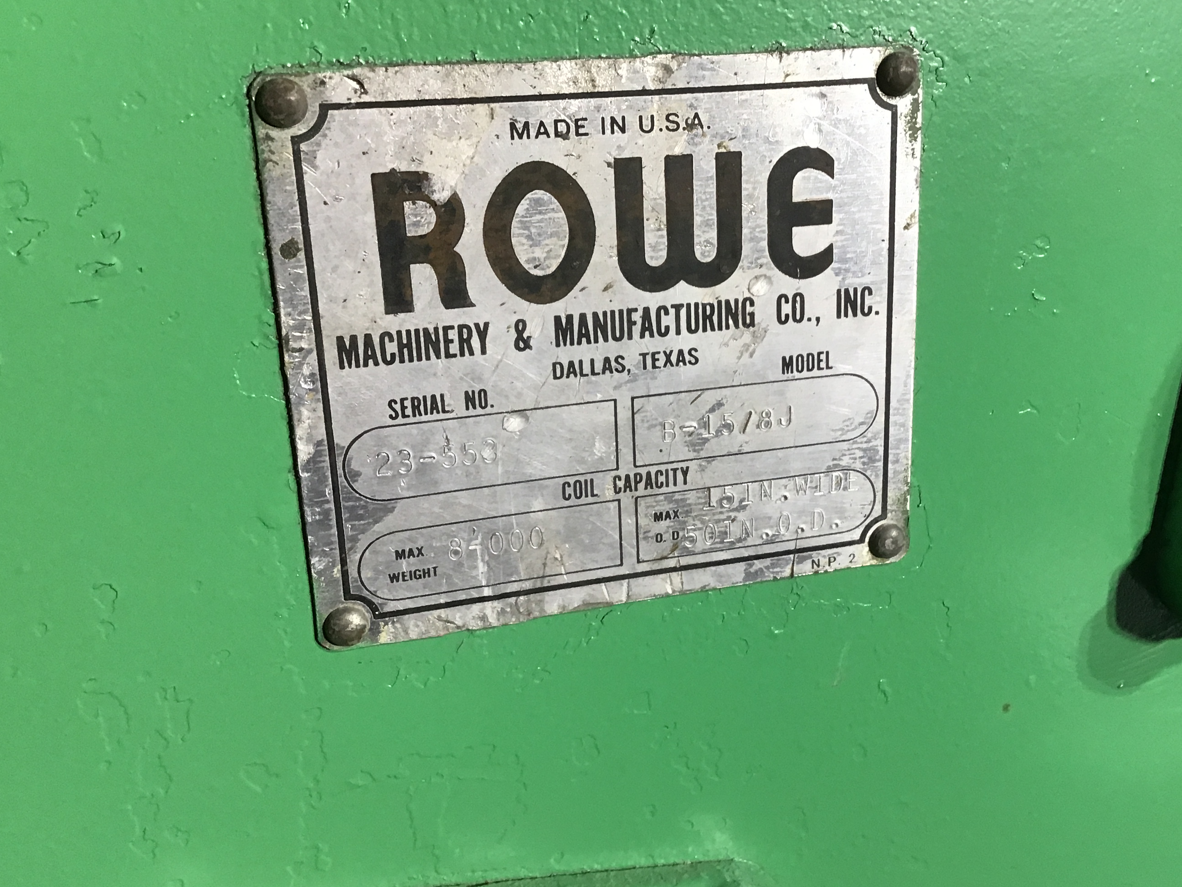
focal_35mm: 39
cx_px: 693
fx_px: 1332
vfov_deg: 36.8
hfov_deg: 47.7
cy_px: 449
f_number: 2.4
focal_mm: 3.3
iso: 80
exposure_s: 1/30
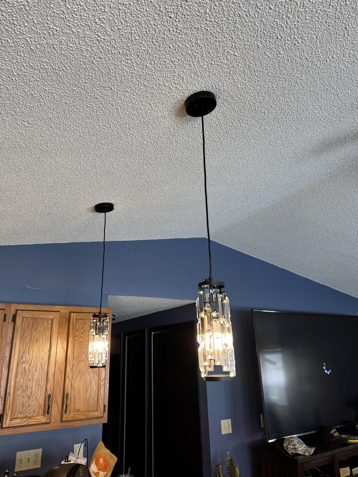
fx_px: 331
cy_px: 238
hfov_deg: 56.8
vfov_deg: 71.6
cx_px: 179
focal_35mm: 24
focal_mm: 6.76
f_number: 1.78
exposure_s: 1/60
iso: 160
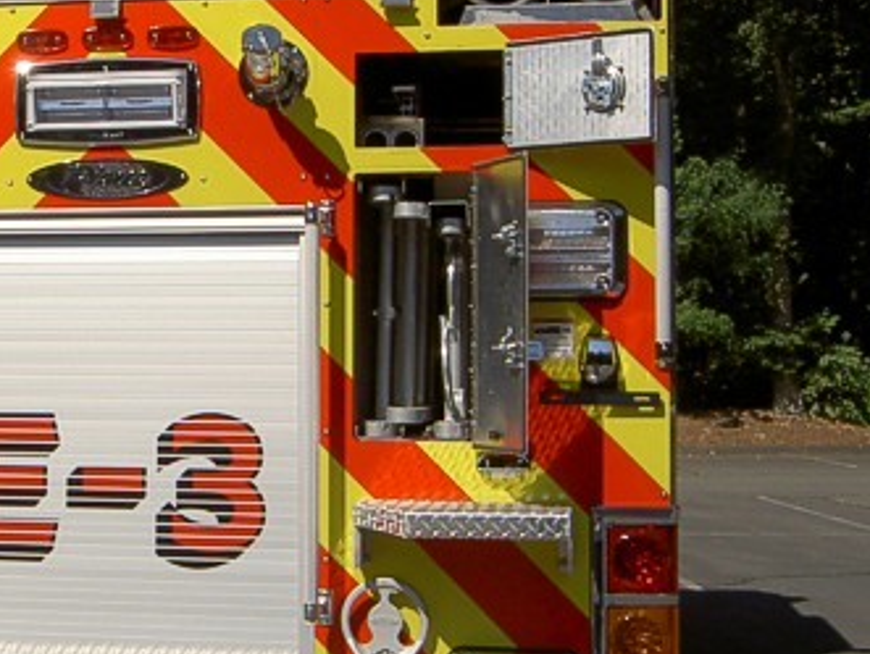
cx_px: 97
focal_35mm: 77
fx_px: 1937
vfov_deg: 19.2
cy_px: 267
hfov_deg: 24.6
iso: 50
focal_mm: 5.6
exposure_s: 1/800
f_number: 4.7
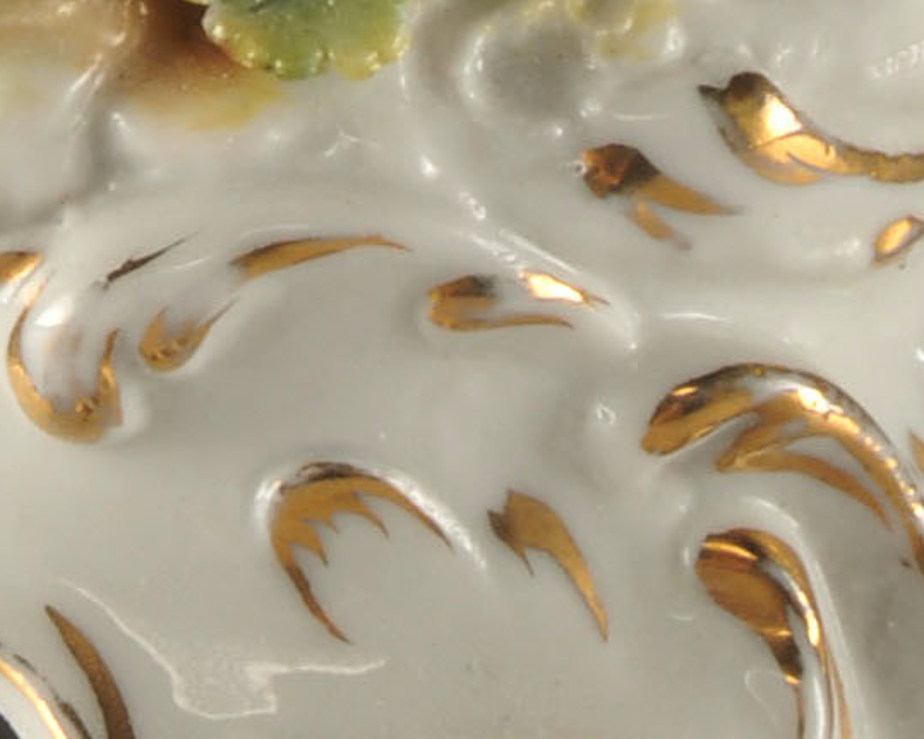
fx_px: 16835
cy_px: -2471
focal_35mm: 616
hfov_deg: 3.1
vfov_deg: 2.4
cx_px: 199
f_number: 18
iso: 100
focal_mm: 55
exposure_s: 1/200
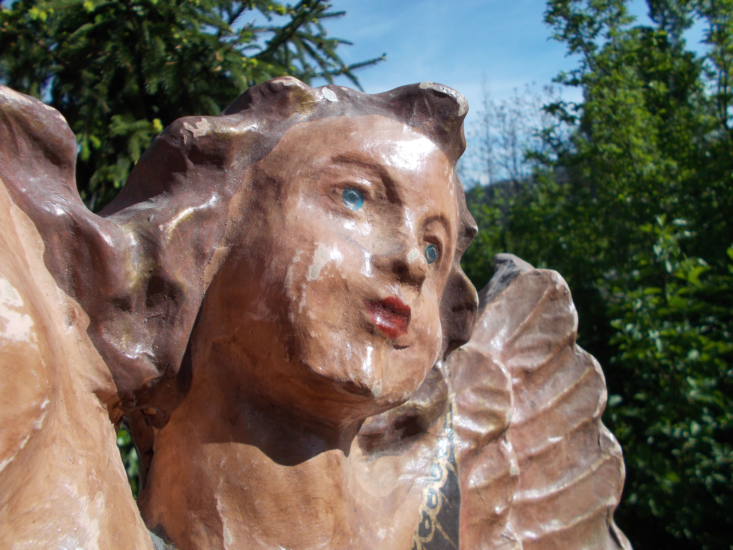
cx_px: 366
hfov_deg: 60.0
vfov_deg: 46.8
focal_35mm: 30
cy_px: 275
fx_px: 635
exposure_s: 1/160
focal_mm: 5.3
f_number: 8.6
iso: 80
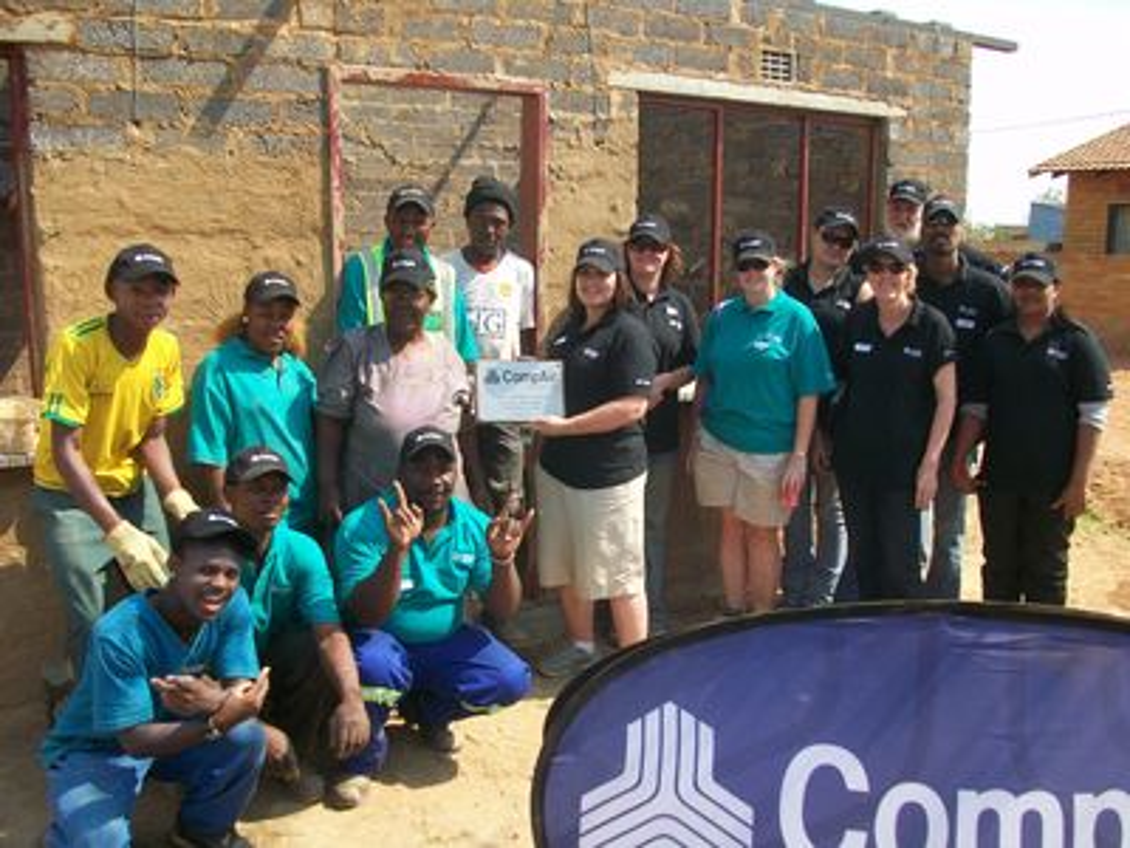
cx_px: 565
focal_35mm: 32
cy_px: 424
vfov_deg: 44.2
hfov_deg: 56.8
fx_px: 1045
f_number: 2.8
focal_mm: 5.7
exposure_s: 1/500
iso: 64
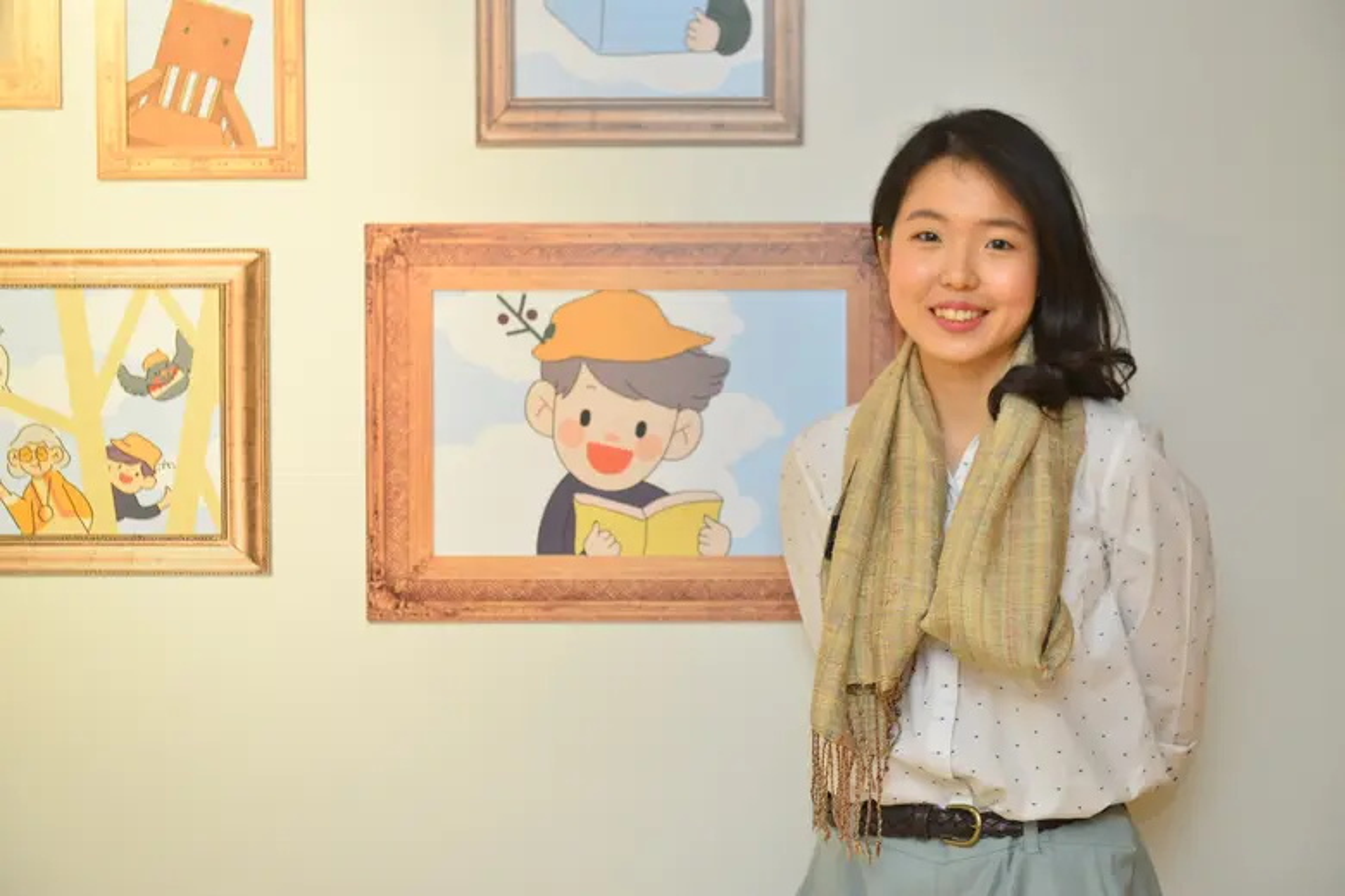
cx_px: 672
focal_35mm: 70
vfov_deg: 19.5
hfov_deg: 28.8
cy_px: 448
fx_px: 2615
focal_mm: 70
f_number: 4
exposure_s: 1/60
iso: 500
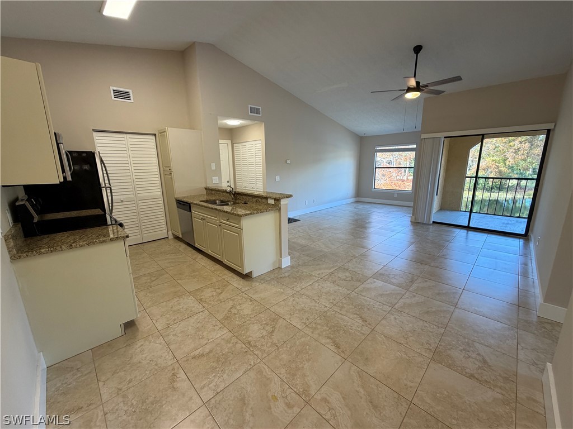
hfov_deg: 102.1
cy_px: 214
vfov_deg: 85.7
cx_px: 286
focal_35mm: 14
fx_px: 232
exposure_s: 1/120
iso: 160
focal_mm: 2.22
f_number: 2.2
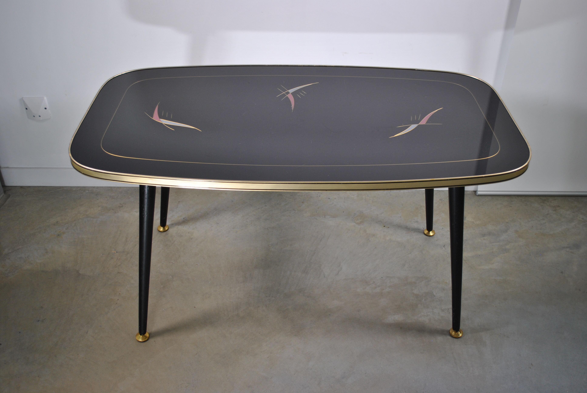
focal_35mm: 36
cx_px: 294
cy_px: 196
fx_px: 588
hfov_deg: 53.1
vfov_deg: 37.0
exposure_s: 1/60
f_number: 4
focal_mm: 24
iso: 200
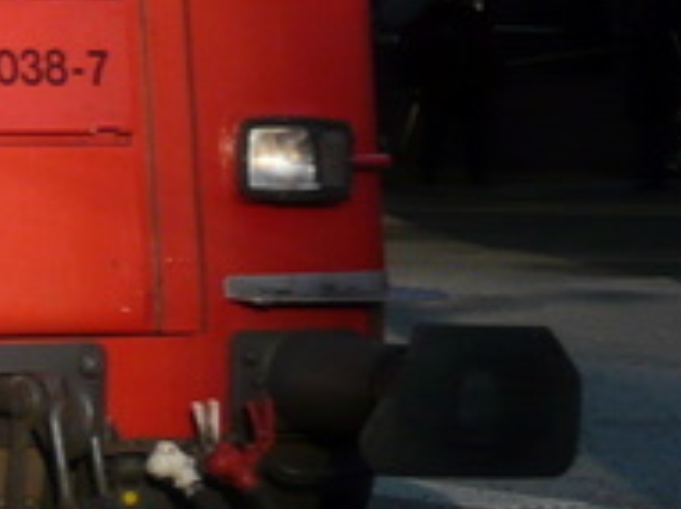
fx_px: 5698
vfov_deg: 5.1
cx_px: -943
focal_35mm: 290
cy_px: -118
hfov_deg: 6.5
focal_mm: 9
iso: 100
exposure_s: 1/250
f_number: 5.6
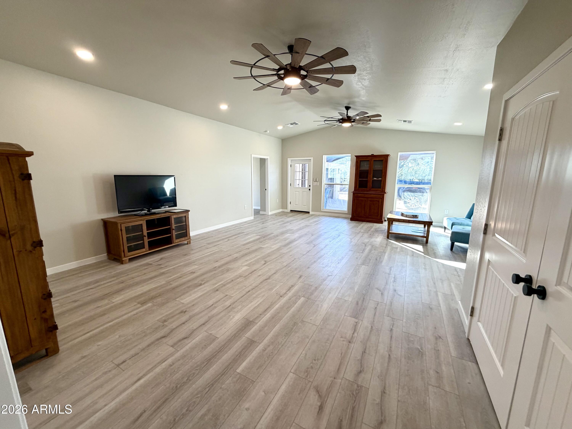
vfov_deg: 85.7
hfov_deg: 102.1
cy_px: 214
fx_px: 231
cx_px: 286
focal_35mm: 14
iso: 125
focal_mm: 2.22
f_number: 2.2
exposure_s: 1/120
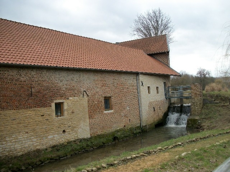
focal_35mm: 32
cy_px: 86
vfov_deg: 44.2
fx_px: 213
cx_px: 115
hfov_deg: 56.8
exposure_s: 1/400
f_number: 2.9
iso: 80
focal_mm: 5.7
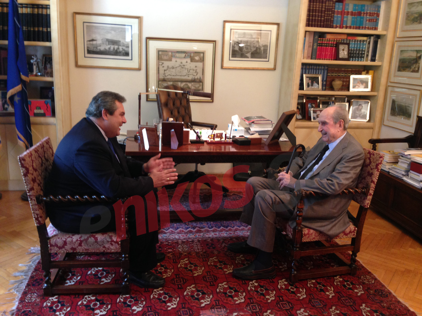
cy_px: 158
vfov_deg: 42.9
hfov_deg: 55.4
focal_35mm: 33
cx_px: 211
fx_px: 402
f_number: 2.4
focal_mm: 4.12
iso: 125
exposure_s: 1/20
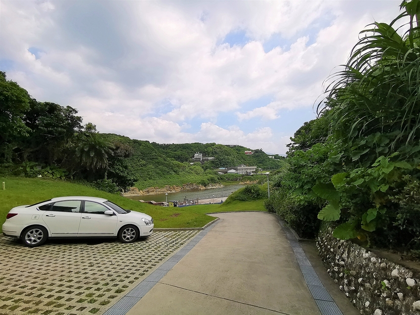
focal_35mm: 16
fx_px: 194
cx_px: 210
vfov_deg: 78.1
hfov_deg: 94.5
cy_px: 158
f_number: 2.2
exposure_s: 1/1145
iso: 50
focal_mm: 2.35
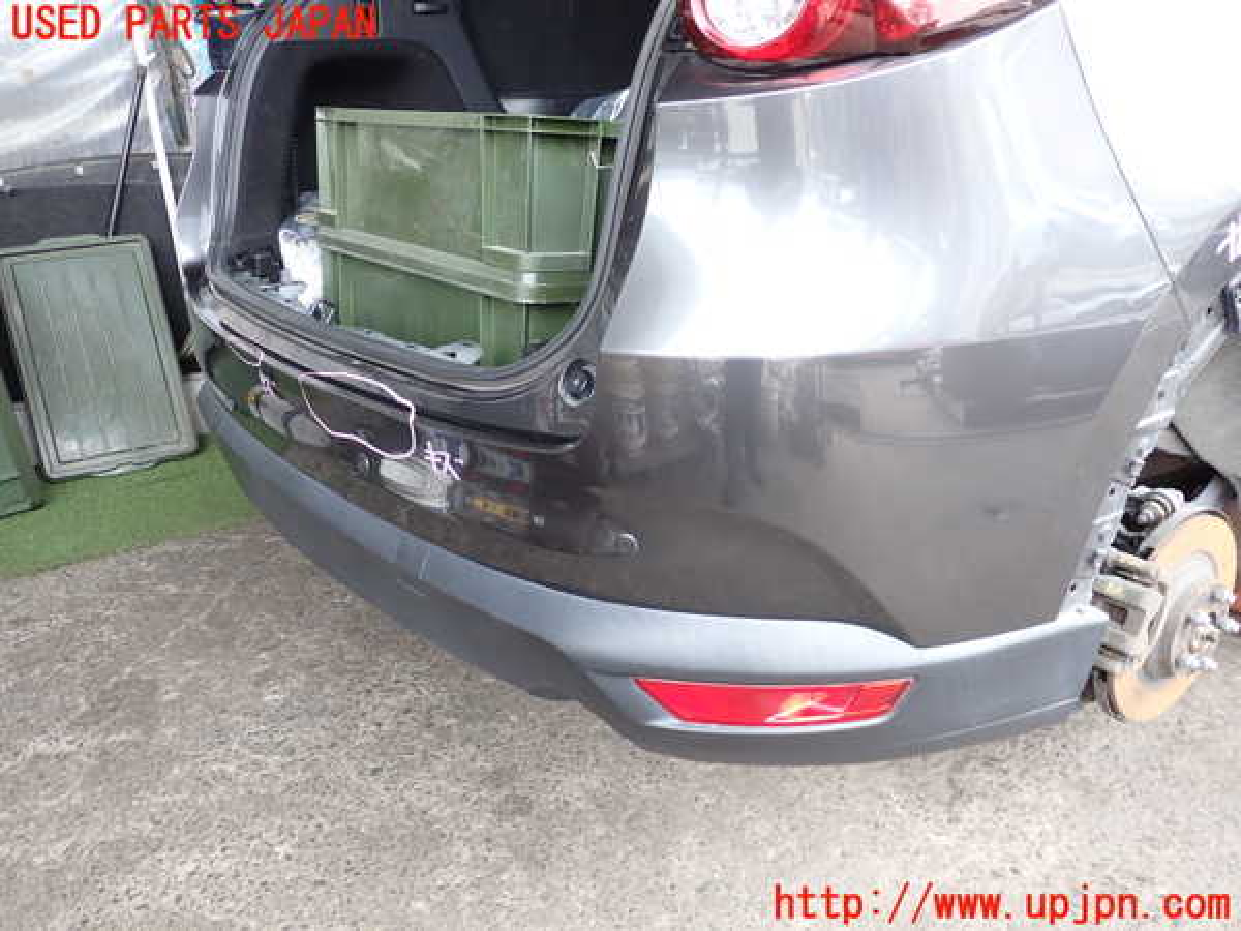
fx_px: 1076
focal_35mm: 30
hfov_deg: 60.0
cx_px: 620
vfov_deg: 46.8
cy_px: 466
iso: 100
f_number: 2.3
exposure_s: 1/80
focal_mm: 5.4
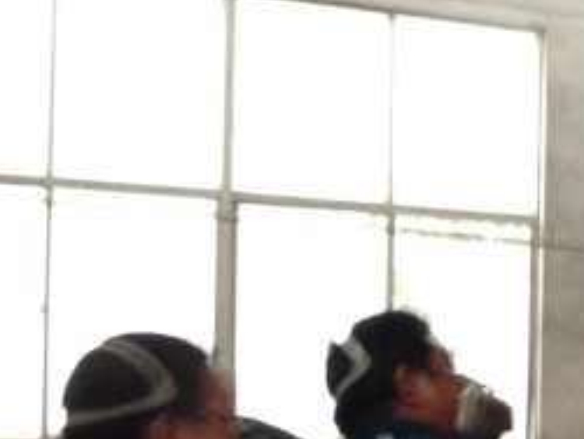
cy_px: 434
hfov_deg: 16.2
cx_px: 841
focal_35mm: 112
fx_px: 1891
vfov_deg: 13.1
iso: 64
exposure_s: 1/20
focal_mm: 4.28
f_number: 2.4
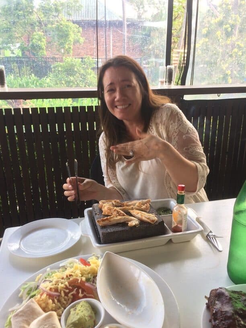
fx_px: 275
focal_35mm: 29
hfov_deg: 48.2
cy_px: 164
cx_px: 123
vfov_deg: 61.7
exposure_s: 1/50
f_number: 2.2
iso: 32
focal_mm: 4.15
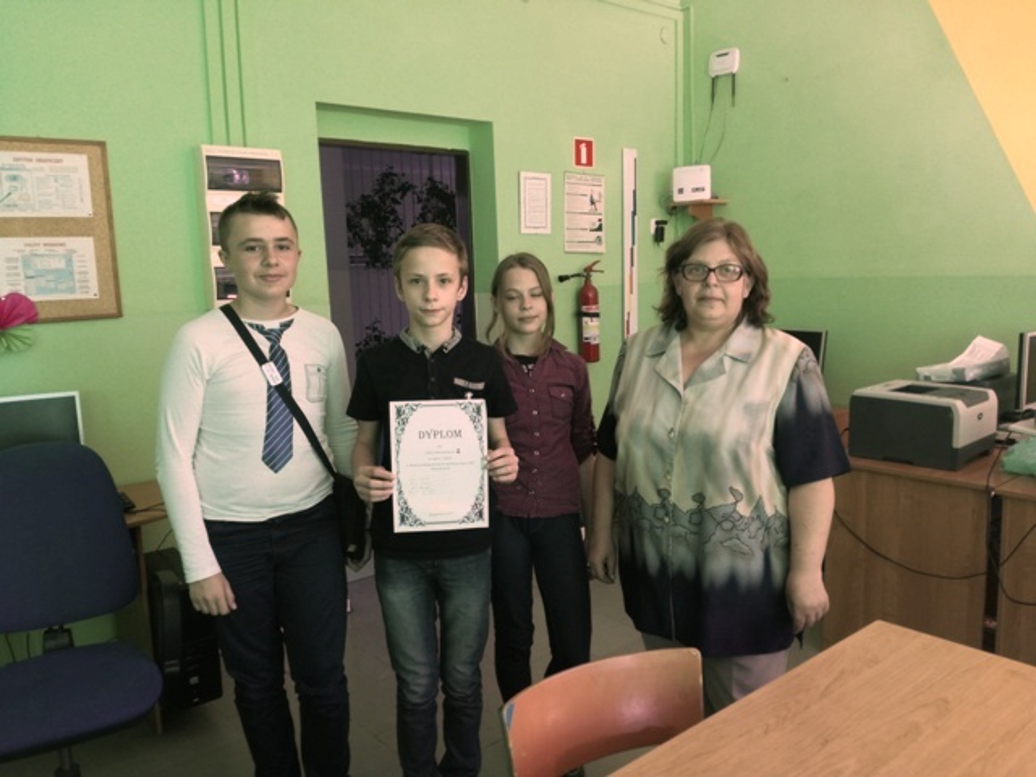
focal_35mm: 27
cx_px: 518
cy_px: 388
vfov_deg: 51.4
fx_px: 808
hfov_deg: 65.3
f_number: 2
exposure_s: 1/30
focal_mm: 3.79
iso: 80
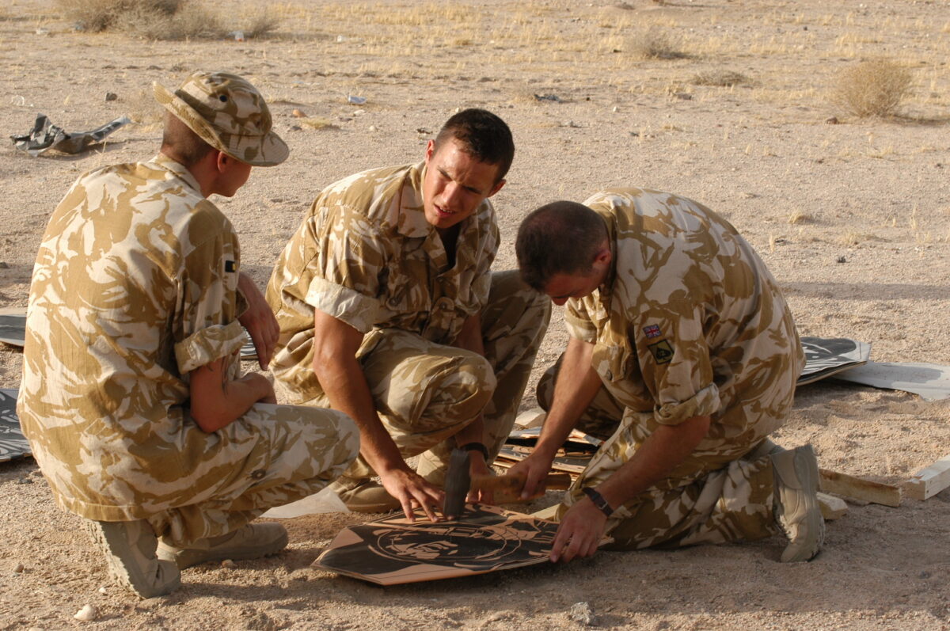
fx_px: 2767
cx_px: 475
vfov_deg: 13.0
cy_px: 316
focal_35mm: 105
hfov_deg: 19.5
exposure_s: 1/125
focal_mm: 70
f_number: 10
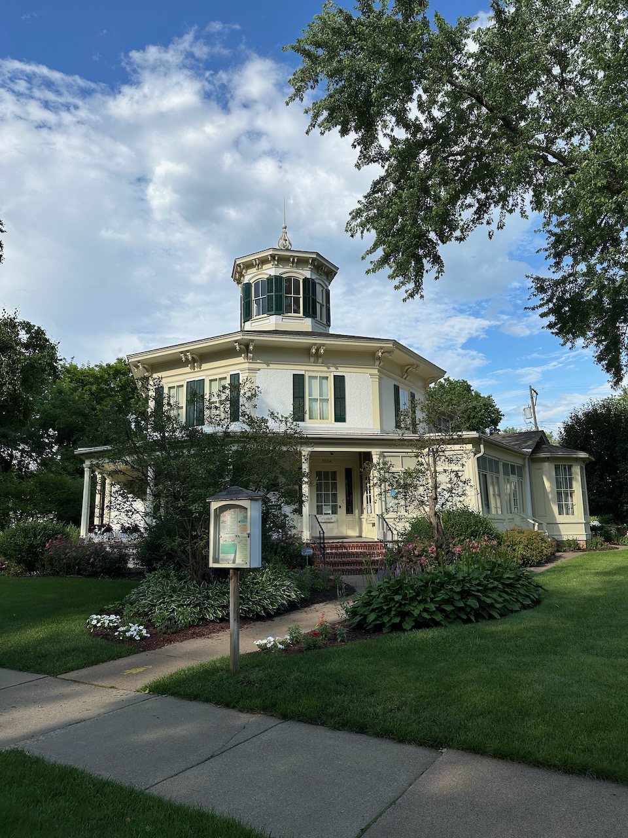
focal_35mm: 24
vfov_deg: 71.6
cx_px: 314
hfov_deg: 56.8
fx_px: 581
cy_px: 419
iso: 80
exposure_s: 1/3717
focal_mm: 6.86
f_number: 1.78
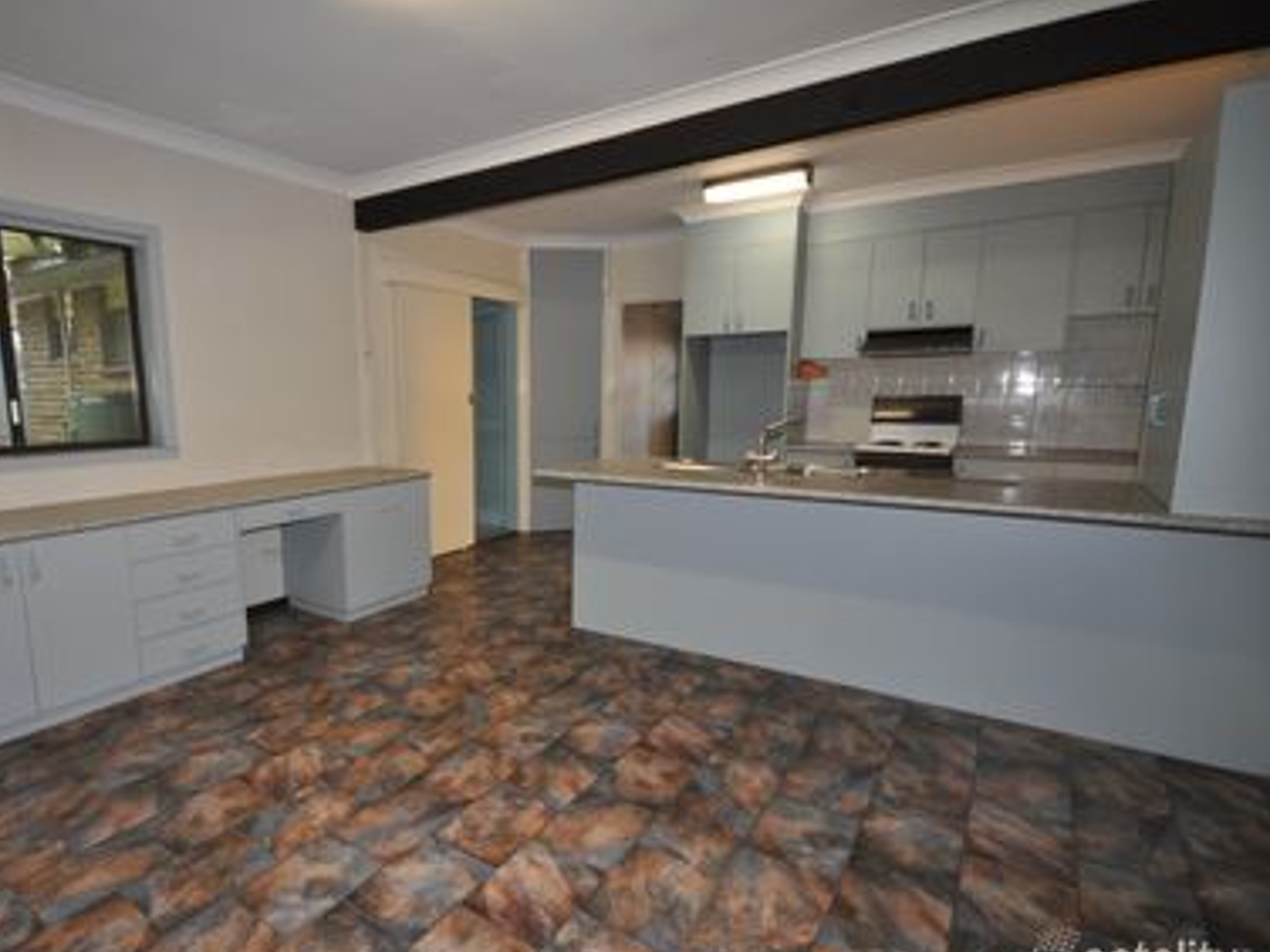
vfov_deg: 71.5
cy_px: 501
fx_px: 660
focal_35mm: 18
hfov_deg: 86.5
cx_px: 500
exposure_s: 1/60
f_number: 4
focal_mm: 10
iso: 800
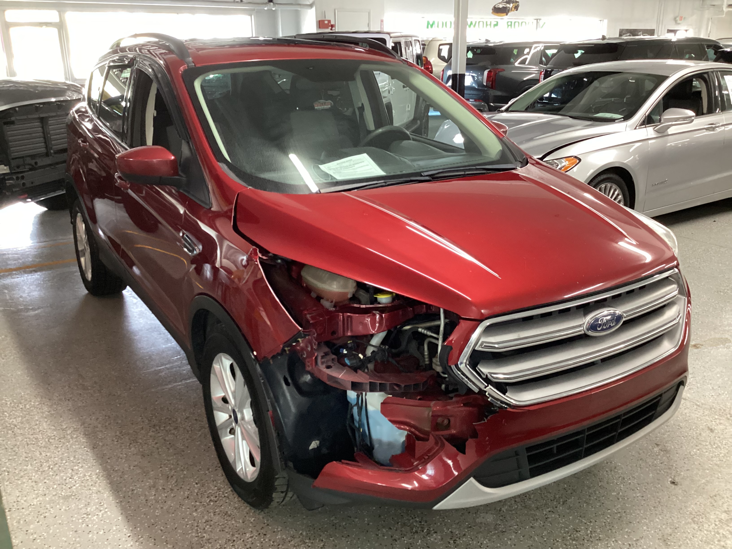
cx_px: 366
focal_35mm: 31
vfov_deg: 45.4
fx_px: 656
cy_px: 274
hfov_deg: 58.4
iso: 400
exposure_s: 1/40
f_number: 2.4
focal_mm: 3.3
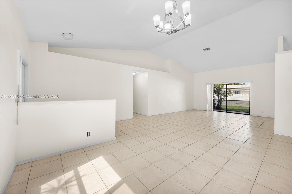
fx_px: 113
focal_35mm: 14
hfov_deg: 104.3
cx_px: 146
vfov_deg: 81.1
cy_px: 97
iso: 64
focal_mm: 14
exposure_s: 1/2.5
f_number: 8
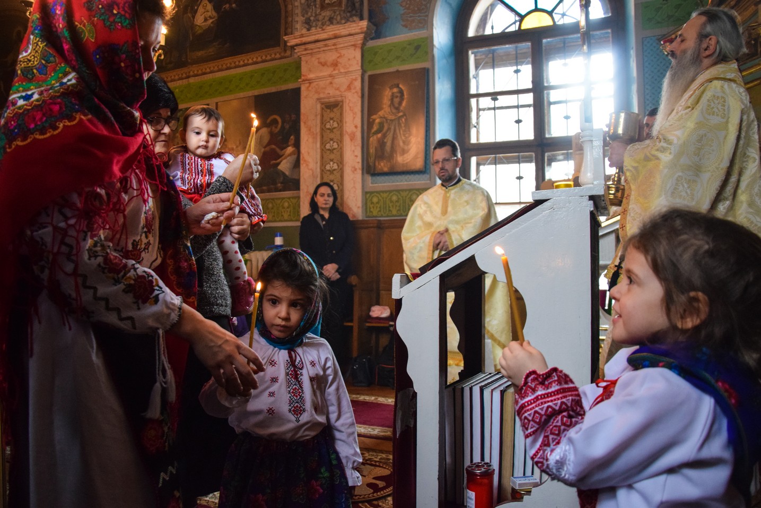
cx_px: 380
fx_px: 571
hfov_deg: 67.4
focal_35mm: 27
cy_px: 254
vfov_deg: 47.9
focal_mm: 18
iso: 1600
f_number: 3.5
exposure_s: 1/125
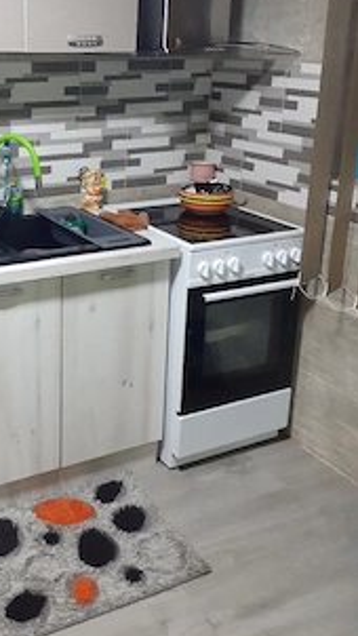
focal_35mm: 39
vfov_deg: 51.1
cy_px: 238
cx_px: 46
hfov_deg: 29.4
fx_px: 658
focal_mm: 3.6
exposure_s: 1/25
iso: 200
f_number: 1.9
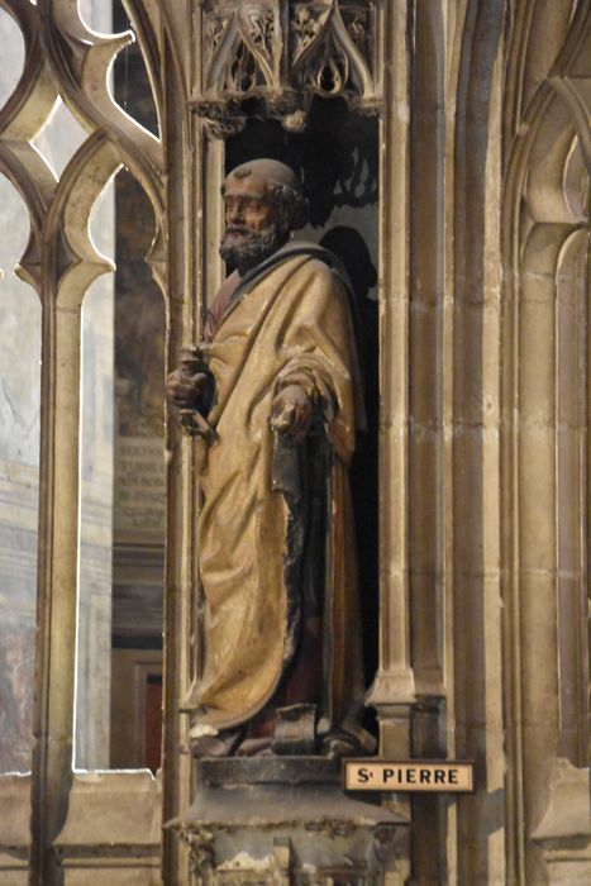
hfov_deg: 6.3
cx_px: 296
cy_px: 443
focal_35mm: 218
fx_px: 5353
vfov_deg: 9.5
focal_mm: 145
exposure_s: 1/60
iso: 12800
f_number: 5
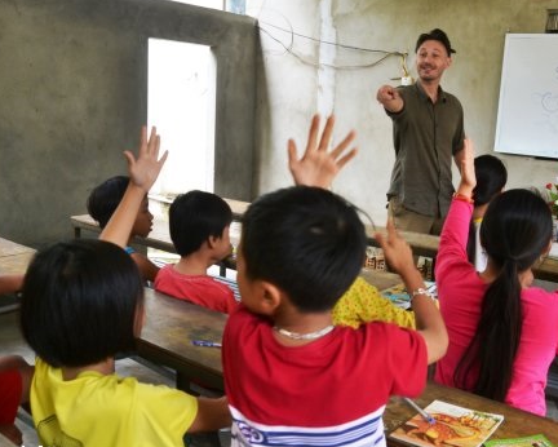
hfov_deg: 46.3
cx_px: 361
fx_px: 644
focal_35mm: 39
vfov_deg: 38.2
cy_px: 198
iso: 320
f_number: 5.6
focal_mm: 18
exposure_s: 1/125
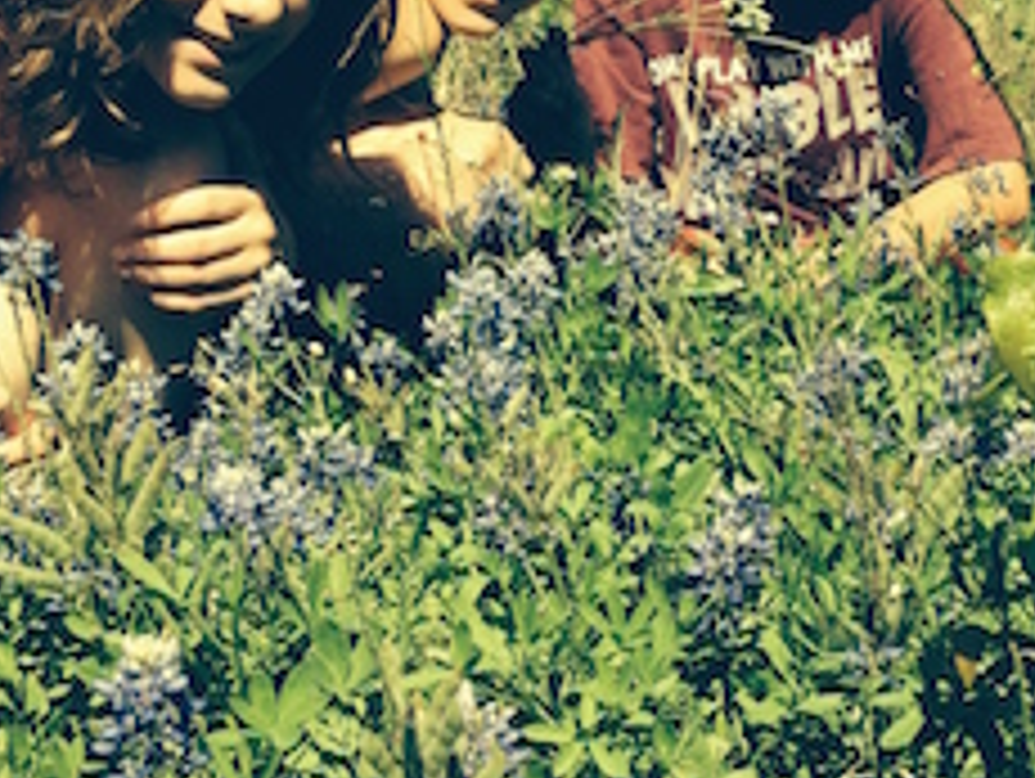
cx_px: 729
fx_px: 2574
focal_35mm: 86
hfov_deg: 22.6
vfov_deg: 17.2
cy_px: 315
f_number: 2.4
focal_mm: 4.12
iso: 50
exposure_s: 1/1106
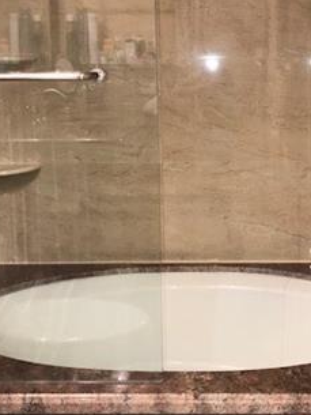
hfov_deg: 26.4
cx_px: 205
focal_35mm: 55
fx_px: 658
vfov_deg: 34.8
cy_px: 166
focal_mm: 3.99
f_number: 1.8
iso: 32
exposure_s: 1/30
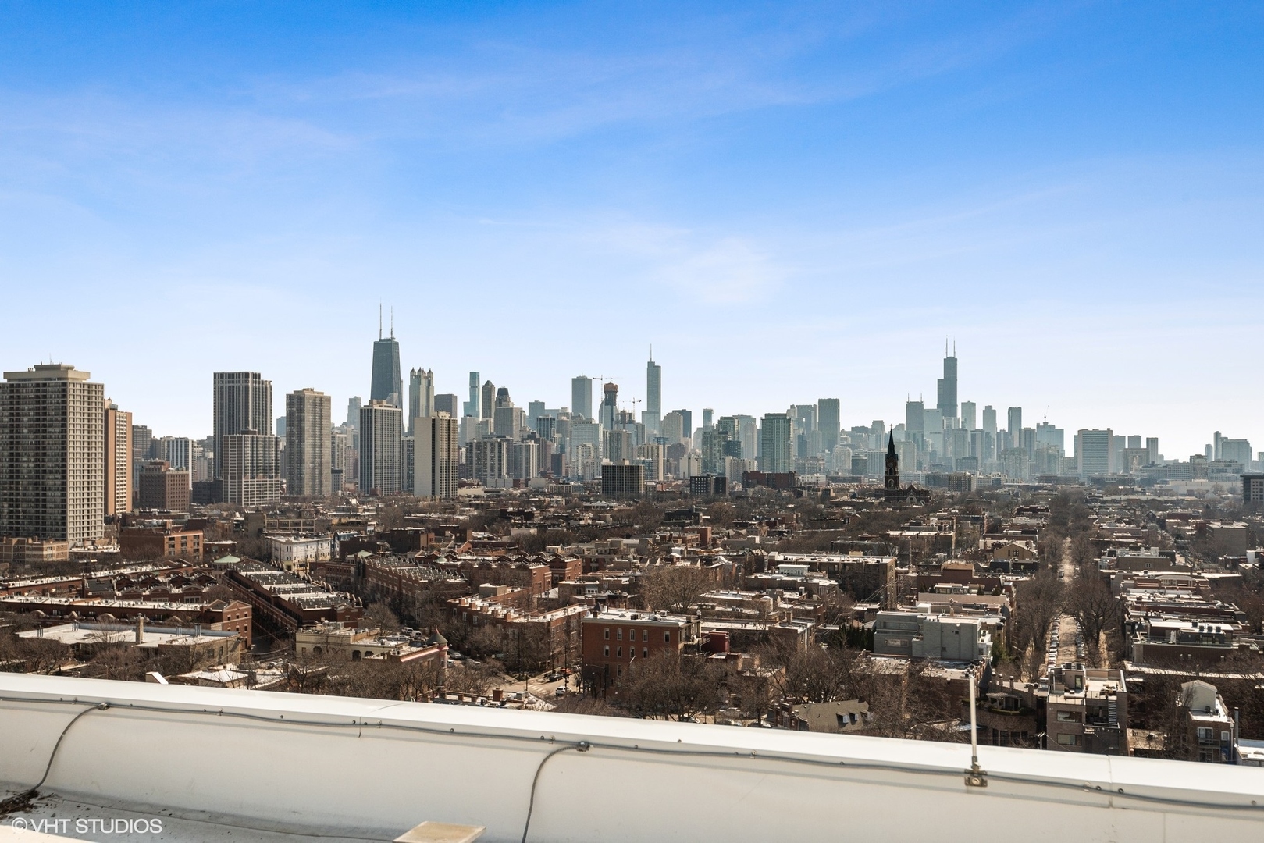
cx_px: 632
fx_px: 1229
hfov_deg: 54.4
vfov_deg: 37.9
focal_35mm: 35
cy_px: 422
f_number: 8
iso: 200
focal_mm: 35
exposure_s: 1/5000
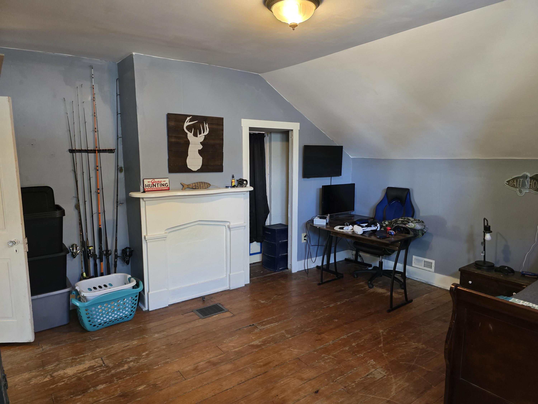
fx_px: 357
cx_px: 269
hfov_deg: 73.9
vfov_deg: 58.9
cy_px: 202
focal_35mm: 23
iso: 640
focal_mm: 6.3
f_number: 1.7
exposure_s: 1/60
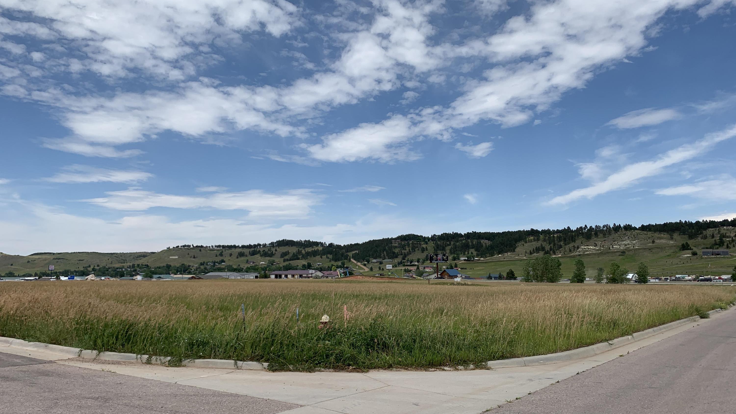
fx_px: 566
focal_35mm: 29
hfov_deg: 66.1
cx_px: 373
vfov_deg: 40.1
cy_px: 232
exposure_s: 1/3086
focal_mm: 4.25
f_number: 1.8
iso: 25
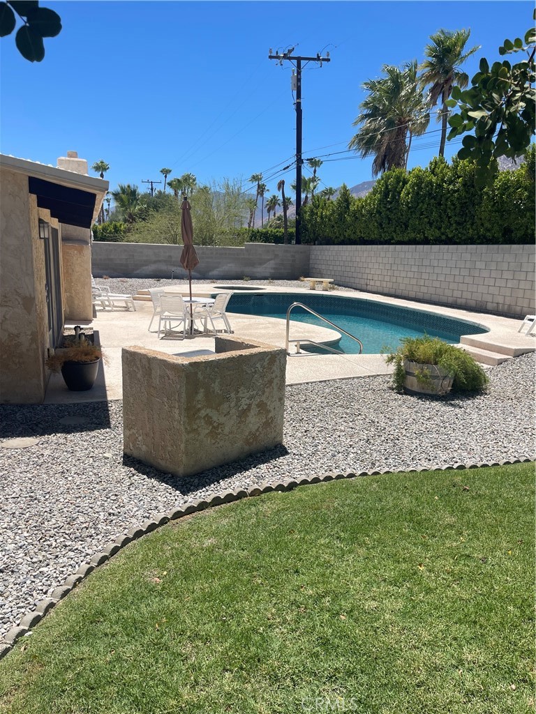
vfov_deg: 69.4
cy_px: 357
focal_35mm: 25
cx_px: 268
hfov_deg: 54.9
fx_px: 516
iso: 32
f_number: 1.6
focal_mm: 5.1
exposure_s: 1/4202
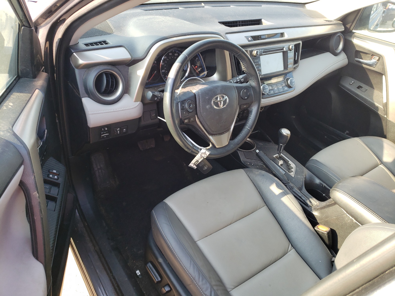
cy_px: 148
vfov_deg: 53.1
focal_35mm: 26
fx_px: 297
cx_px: 198
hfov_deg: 67.3
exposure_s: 1/159
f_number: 1.5
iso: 50
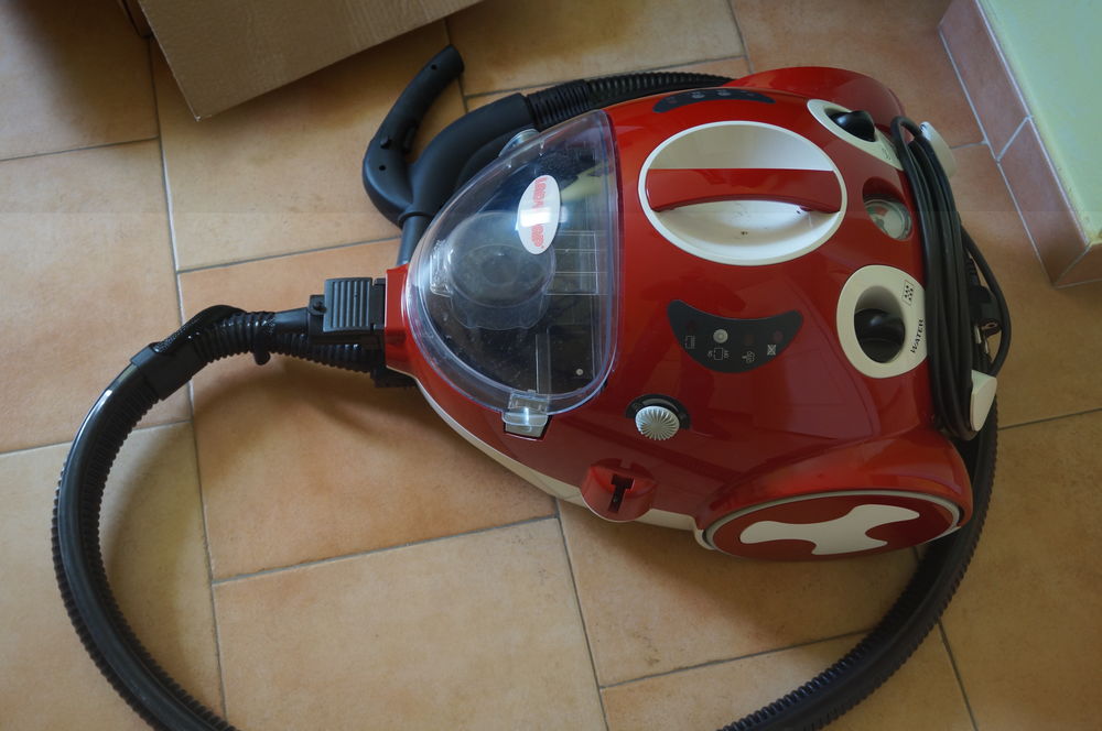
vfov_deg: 34.1
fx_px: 1192
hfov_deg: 49.6
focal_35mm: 39
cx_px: 551
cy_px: 366
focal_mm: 26
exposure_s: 1/30
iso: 400
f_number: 4.5
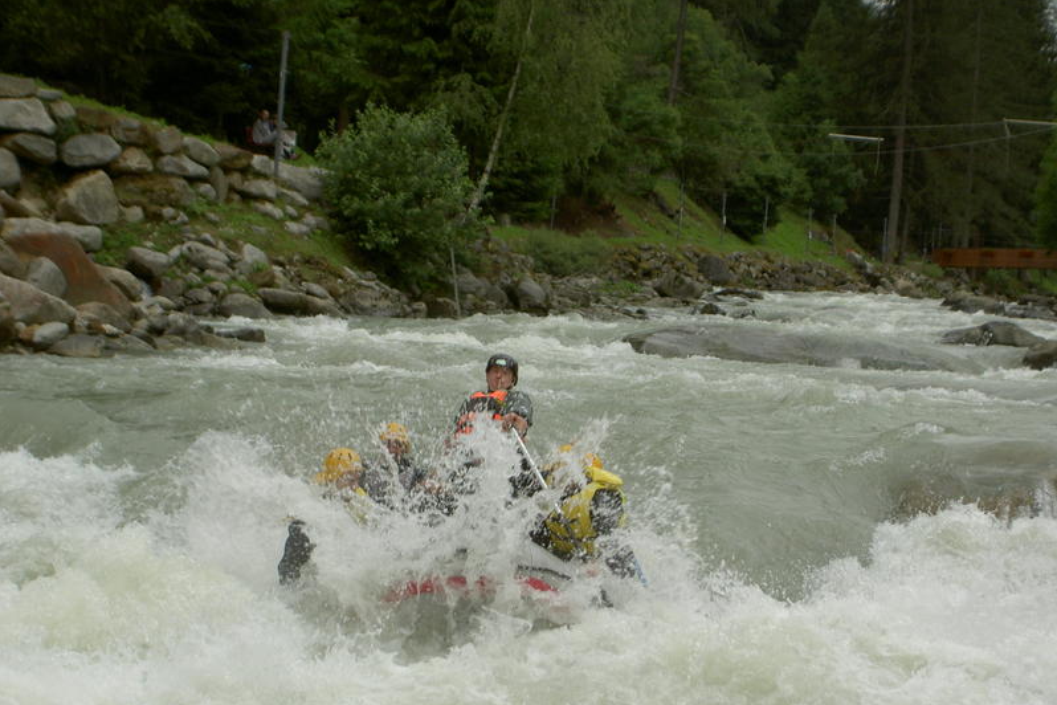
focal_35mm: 122
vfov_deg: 11.2
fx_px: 3582
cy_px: 363
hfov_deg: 16.8
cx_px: 528
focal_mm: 24
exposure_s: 1/200
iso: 50
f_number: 4.9
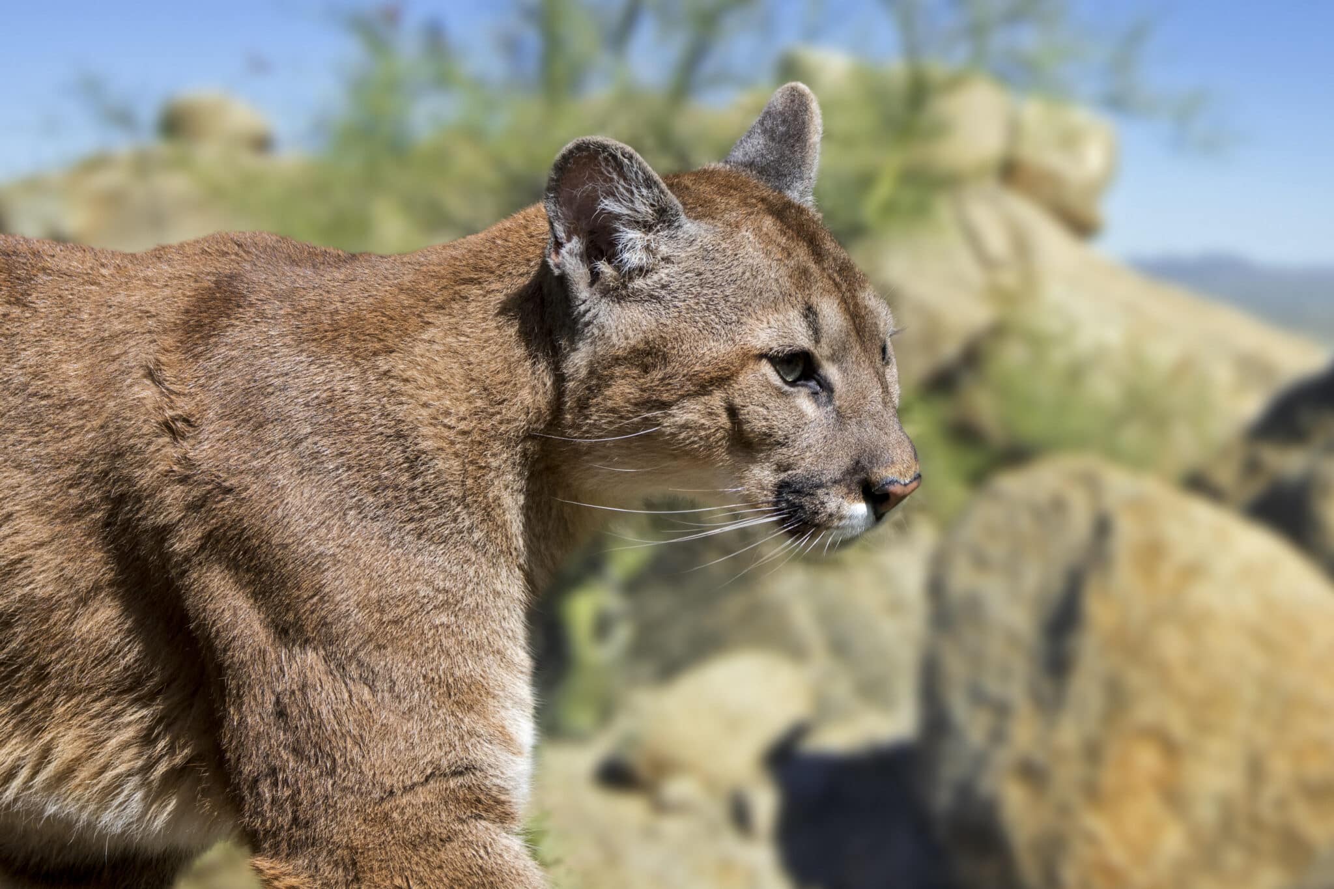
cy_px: 444
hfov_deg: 8.6
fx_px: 8892
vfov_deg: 5.7
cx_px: 667
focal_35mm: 240
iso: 400
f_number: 8
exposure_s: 1/800
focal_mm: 160
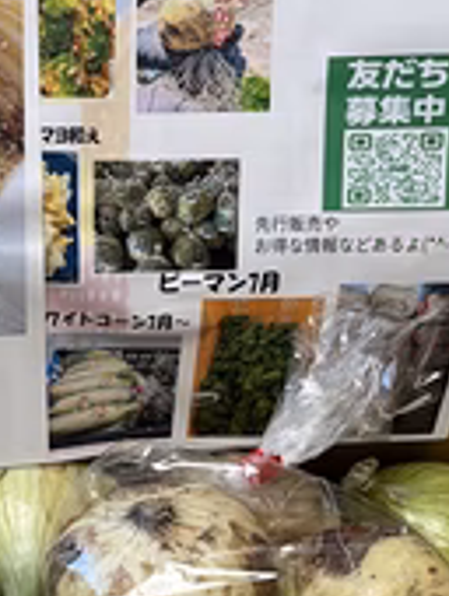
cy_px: 498
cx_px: 25
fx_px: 1052
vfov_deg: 30.7
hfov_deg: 23.3
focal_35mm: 61
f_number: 1.6
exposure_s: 1/50
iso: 64
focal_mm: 5.1
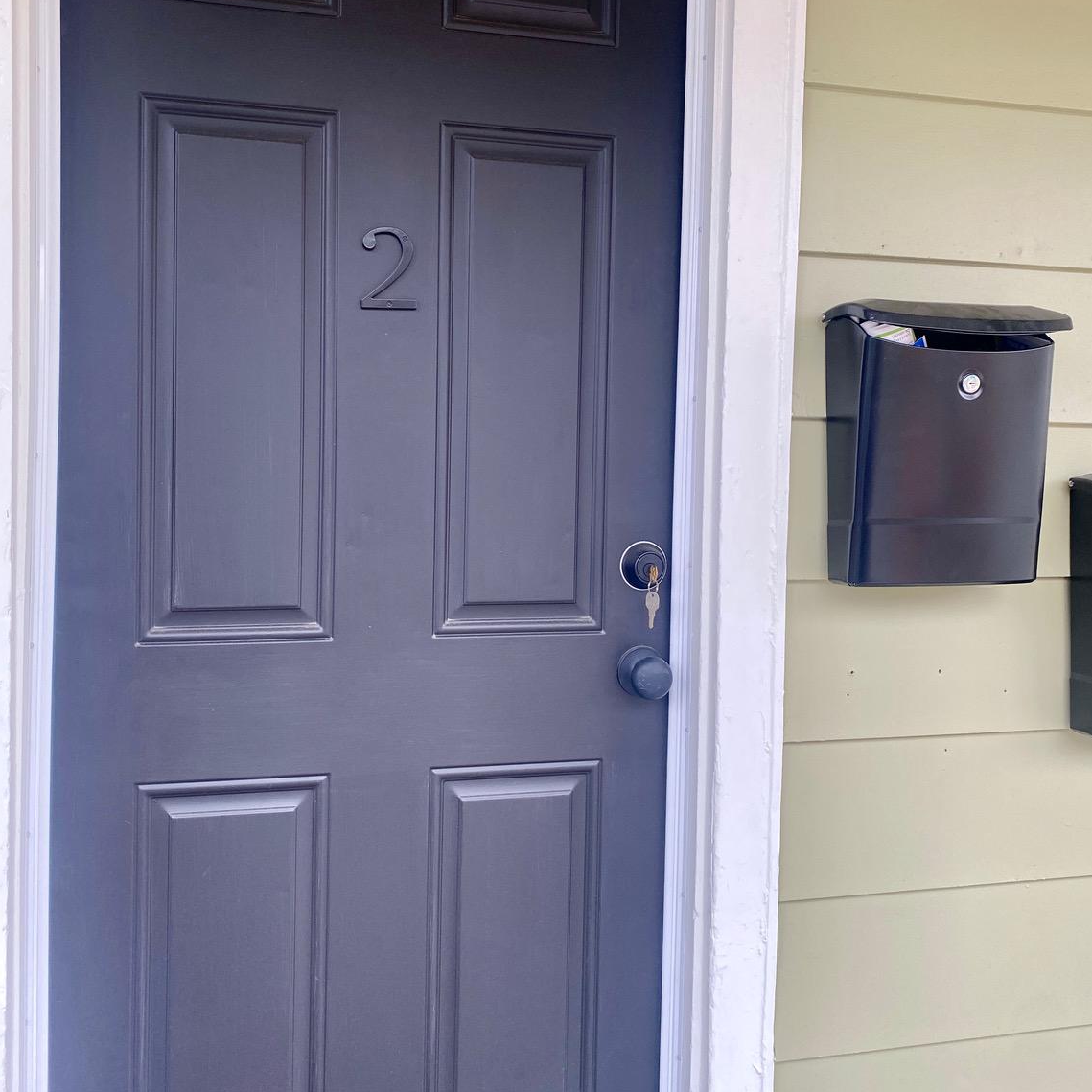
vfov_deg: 52.4
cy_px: 480
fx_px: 1106
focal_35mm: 31
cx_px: 546
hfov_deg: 52.5
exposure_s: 1/121
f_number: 1.8
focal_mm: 4.25
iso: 80
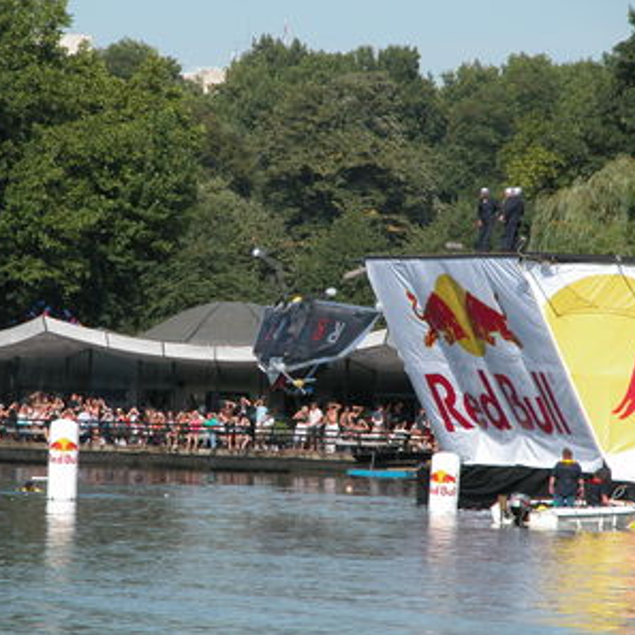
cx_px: 267
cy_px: 319
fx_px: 6911
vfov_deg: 5.3
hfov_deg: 5.3
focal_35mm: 333
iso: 100
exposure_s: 1/379
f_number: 5.9
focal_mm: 71.2
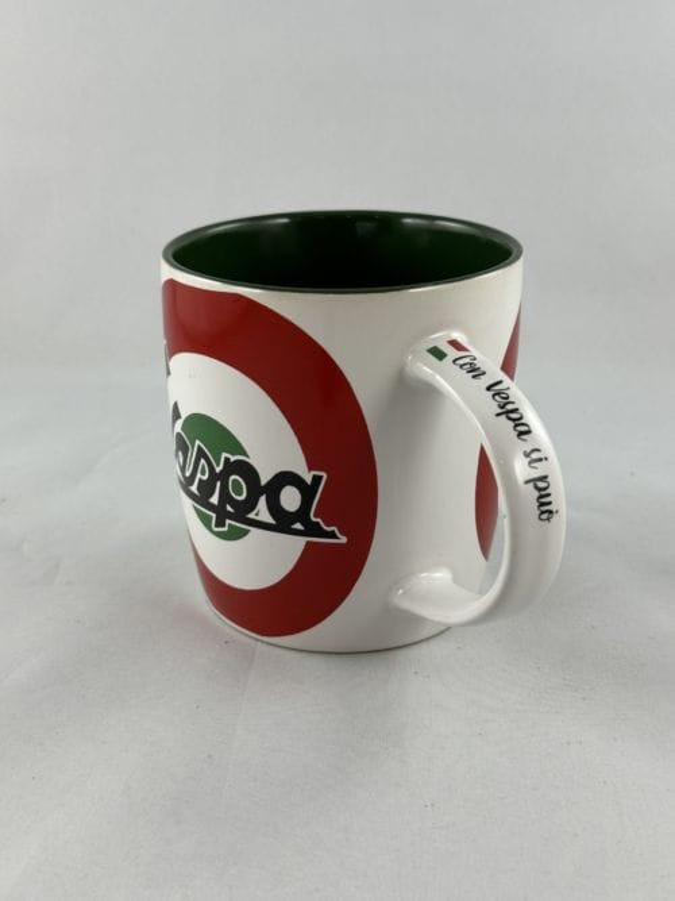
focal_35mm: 48
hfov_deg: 30.3
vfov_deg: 39.7
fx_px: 1248
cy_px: 450
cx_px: 338
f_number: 1.78
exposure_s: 1/100
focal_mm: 6.86
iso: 50
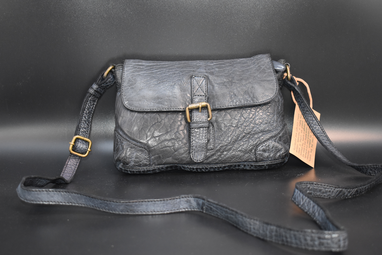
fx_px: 557
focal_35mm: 52
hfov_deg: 37.9
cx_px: 191
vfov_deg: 25.8
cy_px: 128
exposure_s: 1/60
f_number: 4.5
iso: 1600
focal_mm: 35
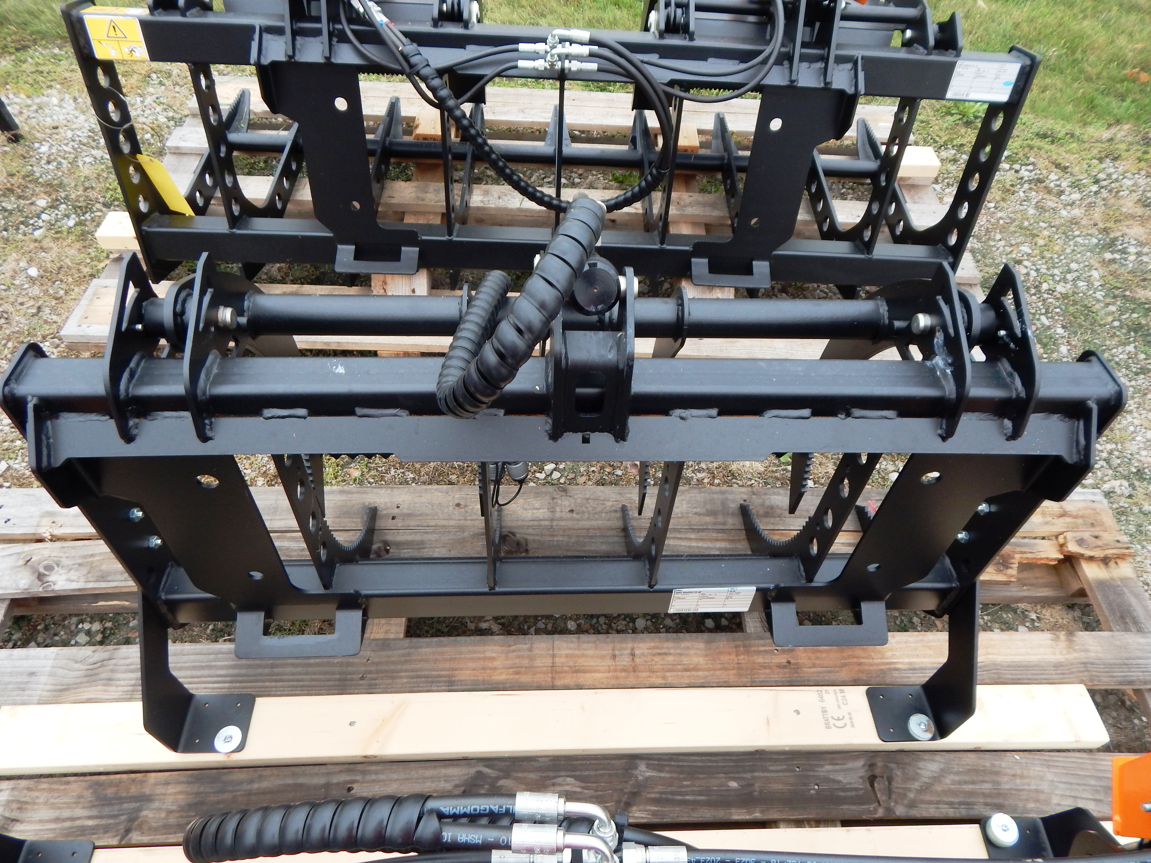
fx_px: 732
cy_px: 432
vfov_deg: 61.1
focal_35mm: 22
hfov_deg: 76.4
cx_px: 576
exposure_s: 1/100
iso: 125
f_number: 3
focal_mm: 4
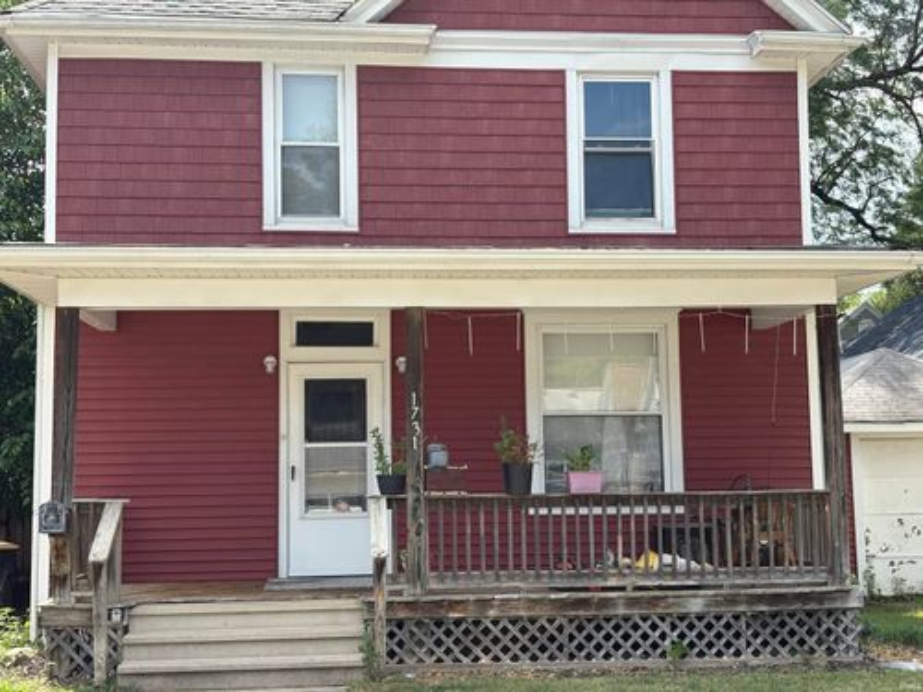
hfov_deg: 36.8
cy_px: 346
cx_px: 462
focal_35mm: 52
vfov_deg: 28.0
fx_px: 1387
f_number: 1.6
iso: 50
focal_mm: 5.96
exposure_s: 1/1339
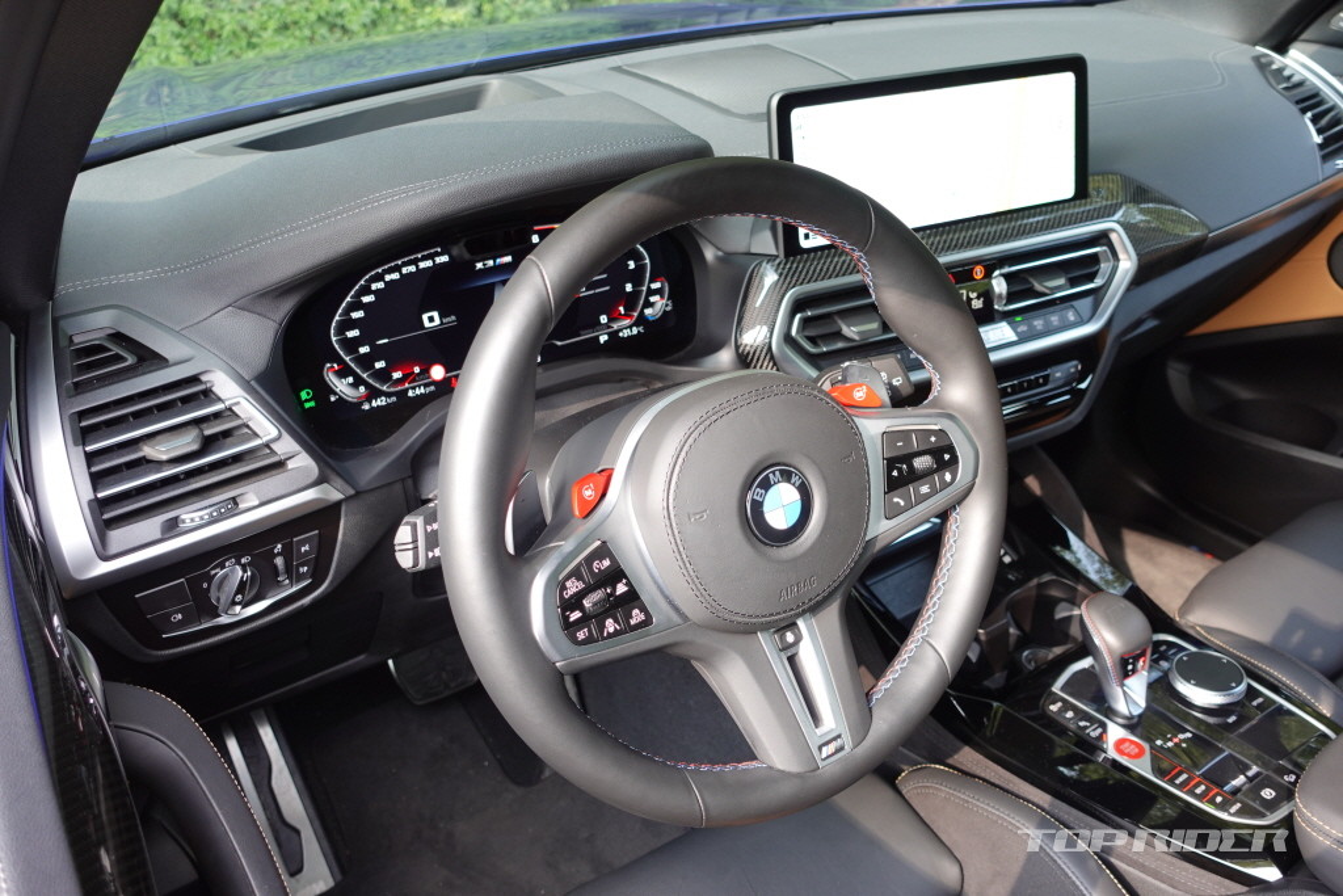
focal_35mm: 31
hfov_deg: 60.3
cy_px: 448
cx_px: 672
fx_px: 1157
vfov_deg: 42.3
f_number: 2.8
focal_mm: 11.92
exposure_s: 1/40
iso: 125
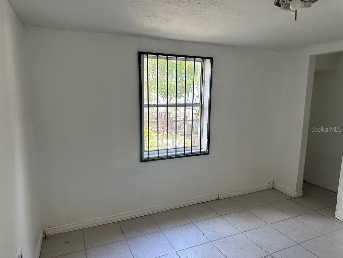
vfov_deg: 56.8
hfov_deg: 71.6
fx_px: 238
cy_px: 129
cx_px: 172
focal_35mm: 24
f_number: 1.78
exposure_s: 1/121
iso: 200
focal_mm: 6.86
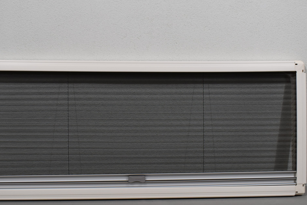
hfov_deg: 39.1
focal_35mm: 51
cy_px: 98
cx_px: 136
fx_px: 432
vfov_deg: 26.6
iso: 360
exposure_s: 1/125
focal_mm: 25
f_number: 5.6
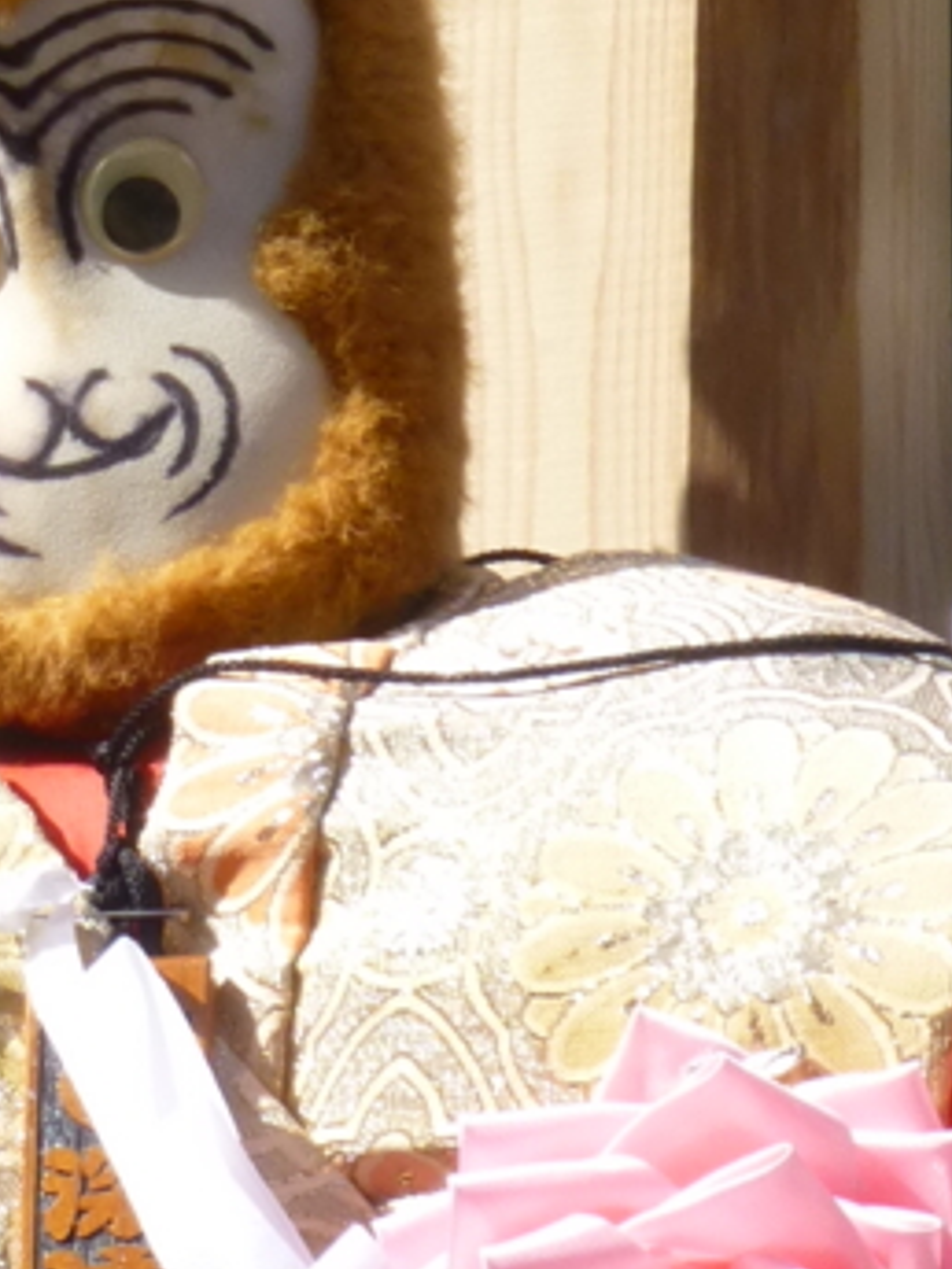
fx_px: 17381
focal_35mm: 474
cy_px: 1073
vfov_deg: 4.2
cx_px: 317
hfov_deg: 3.1
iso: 100
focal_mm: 18.2
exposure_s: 1/320
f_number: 5.3
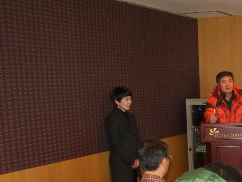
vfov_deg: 22.5
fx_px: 448
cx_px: 259
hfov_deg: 27.9
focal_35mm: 64
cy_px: 158
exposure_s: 1/30
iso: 100
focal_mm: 7.4
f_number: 2.2
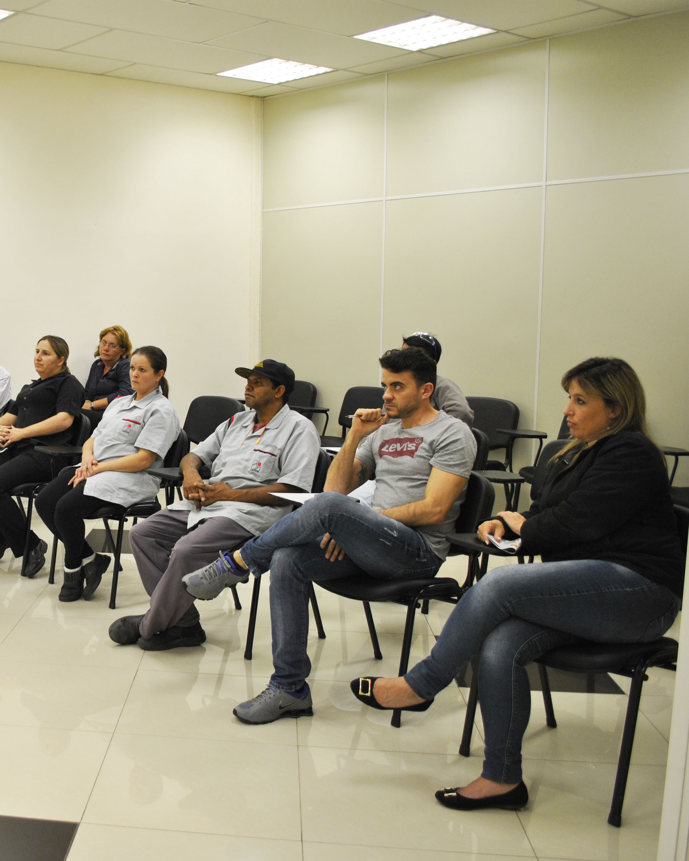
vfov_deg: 47.9
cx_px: 73
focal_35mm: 38
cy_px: 431
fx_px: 969
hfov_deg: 36.8
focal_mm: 18
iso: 200
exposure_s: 1/40
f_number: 3.5
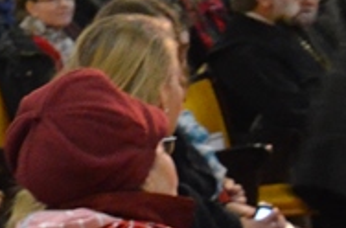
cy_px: 136
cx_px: -550
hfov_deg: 10.3
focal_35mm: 167
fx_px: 1600
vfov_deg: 8.2
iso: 3200
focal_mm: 18
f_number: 3.5
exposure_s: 1/25
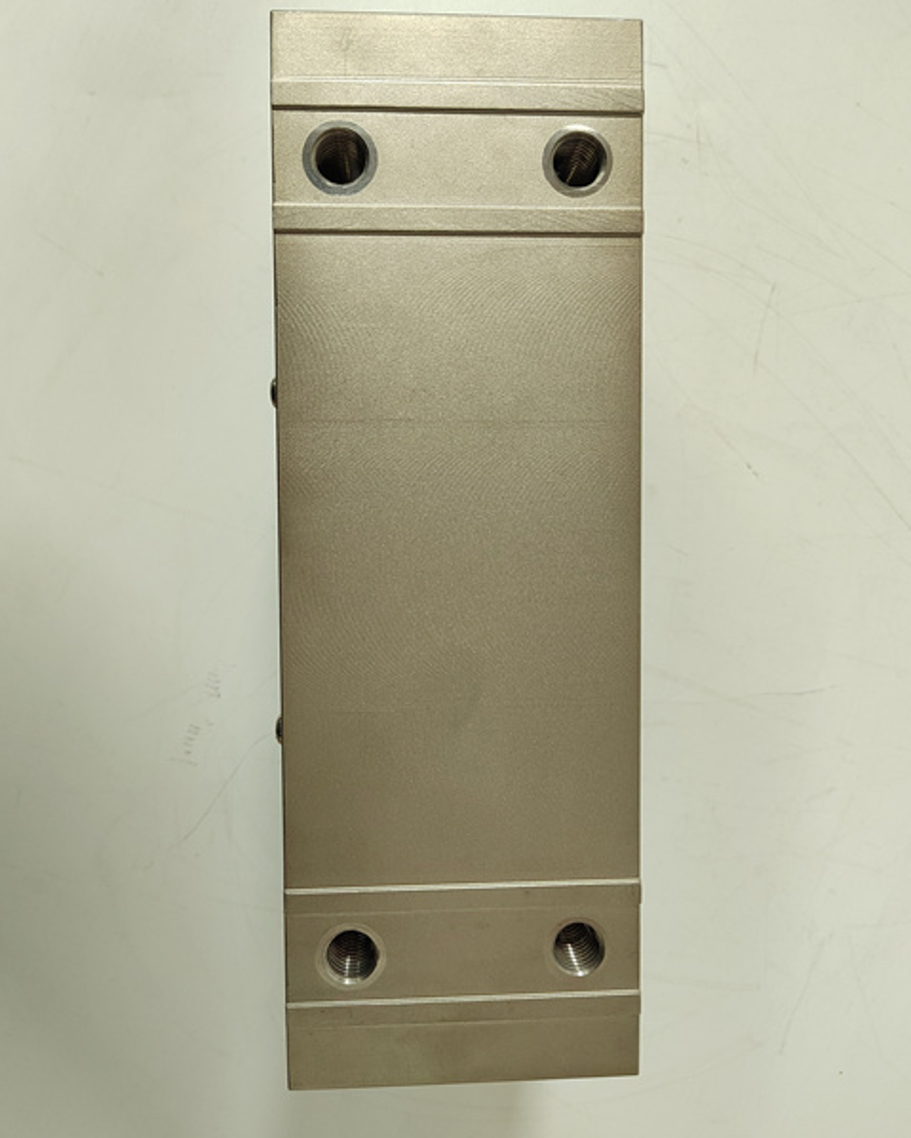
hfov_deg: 56.8
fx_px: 842
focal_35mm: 25
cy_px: 548
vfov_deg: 68.1
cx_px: 453
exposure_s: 1/50
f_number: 1.9
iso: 1463
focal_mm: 5.52
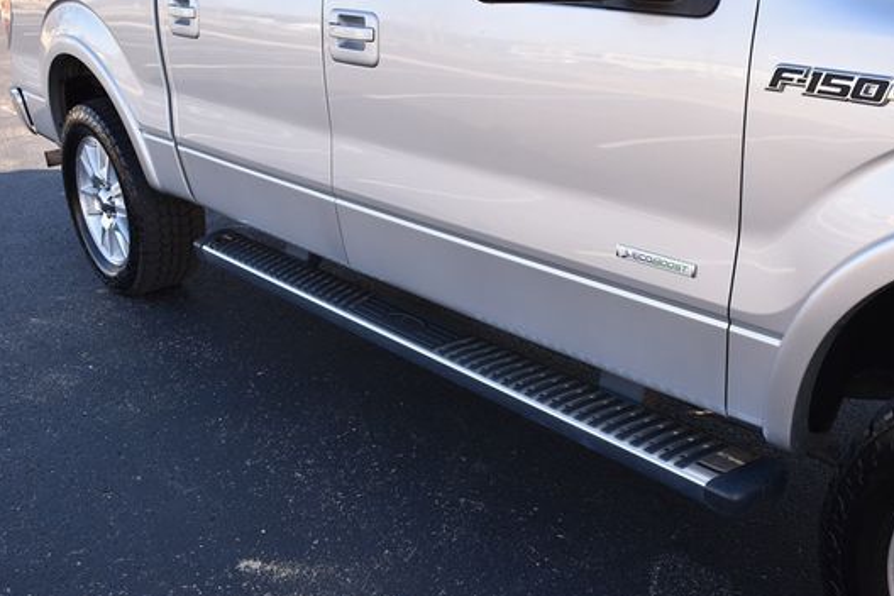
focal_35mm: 40
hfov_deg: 48.4
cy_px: 251
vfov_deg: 33.3
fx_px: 993
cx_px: 498
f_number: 5.6
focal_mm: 22
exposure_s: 1/250
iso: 250
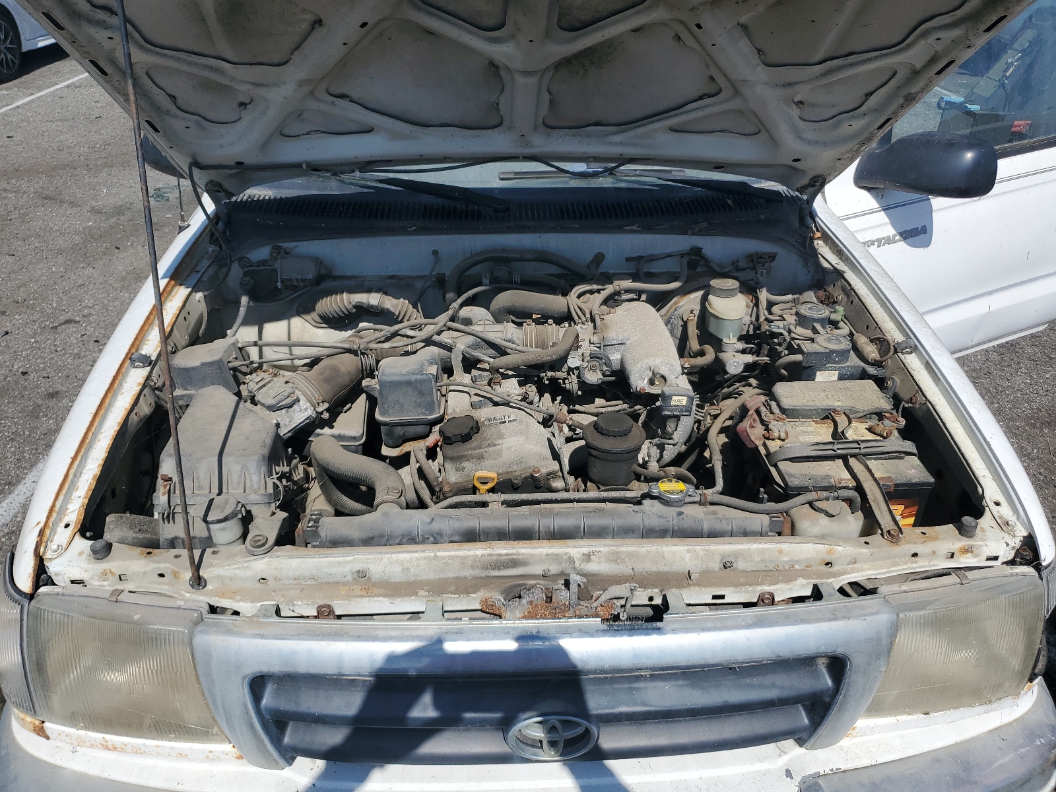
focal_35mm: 26
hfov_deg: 67.3
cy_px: 396
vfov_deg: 53.1
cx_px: 528
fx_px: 793
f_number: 1.5
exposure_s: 1/5000
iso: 50
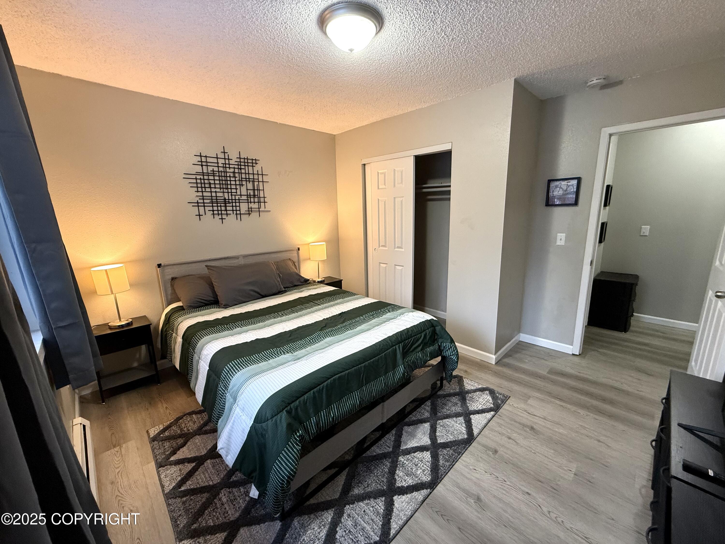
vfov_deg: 85.7
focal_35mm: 14
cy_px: 272
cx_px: 362
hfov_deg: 102.1
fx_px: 293
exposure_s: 1/60
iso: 250
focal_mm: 2.22
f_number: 2.2
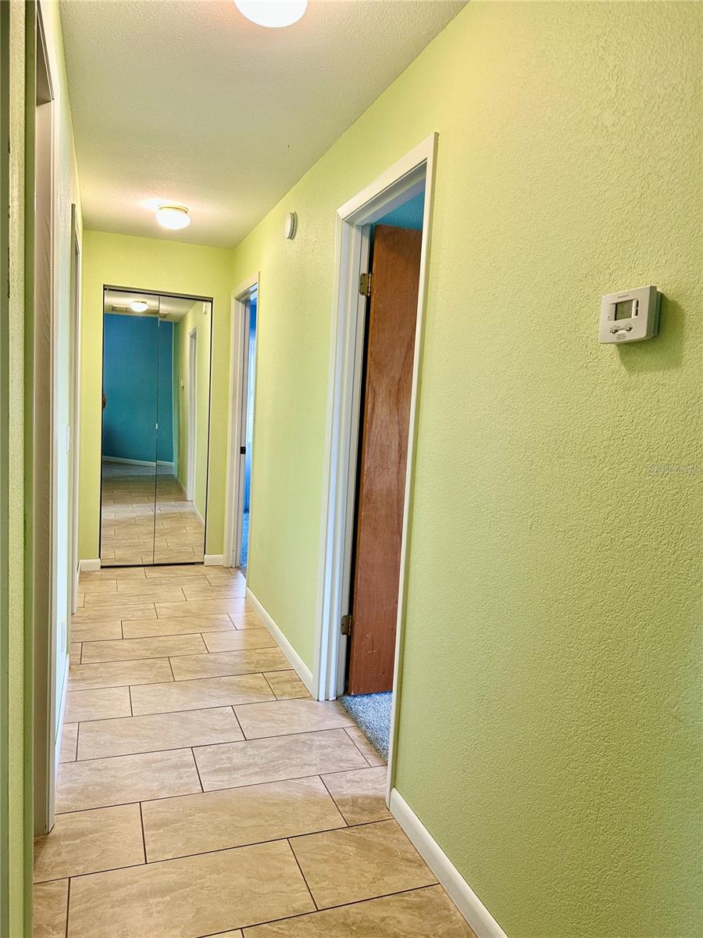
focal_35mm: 24
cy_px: 469
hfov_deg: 56.8
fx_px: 650
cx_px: 352
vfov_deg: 71.6
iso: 200
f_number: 1.78
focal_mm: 6.86
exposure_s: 1/60
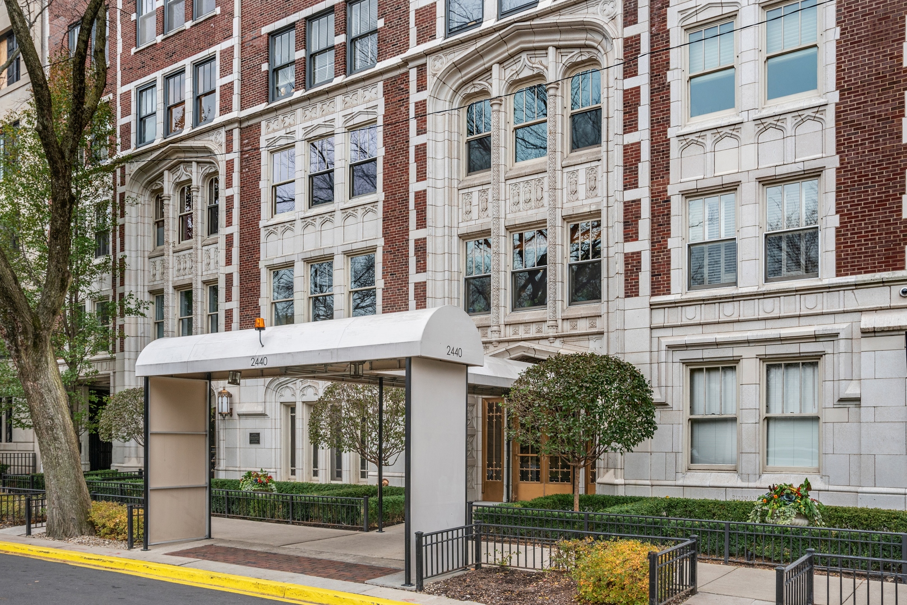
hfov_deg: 61.9
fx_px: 756
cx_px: 454
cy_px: 302
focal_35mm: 30
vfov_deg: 43.6
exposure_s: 1/100
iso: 500
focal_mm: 30
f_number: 8
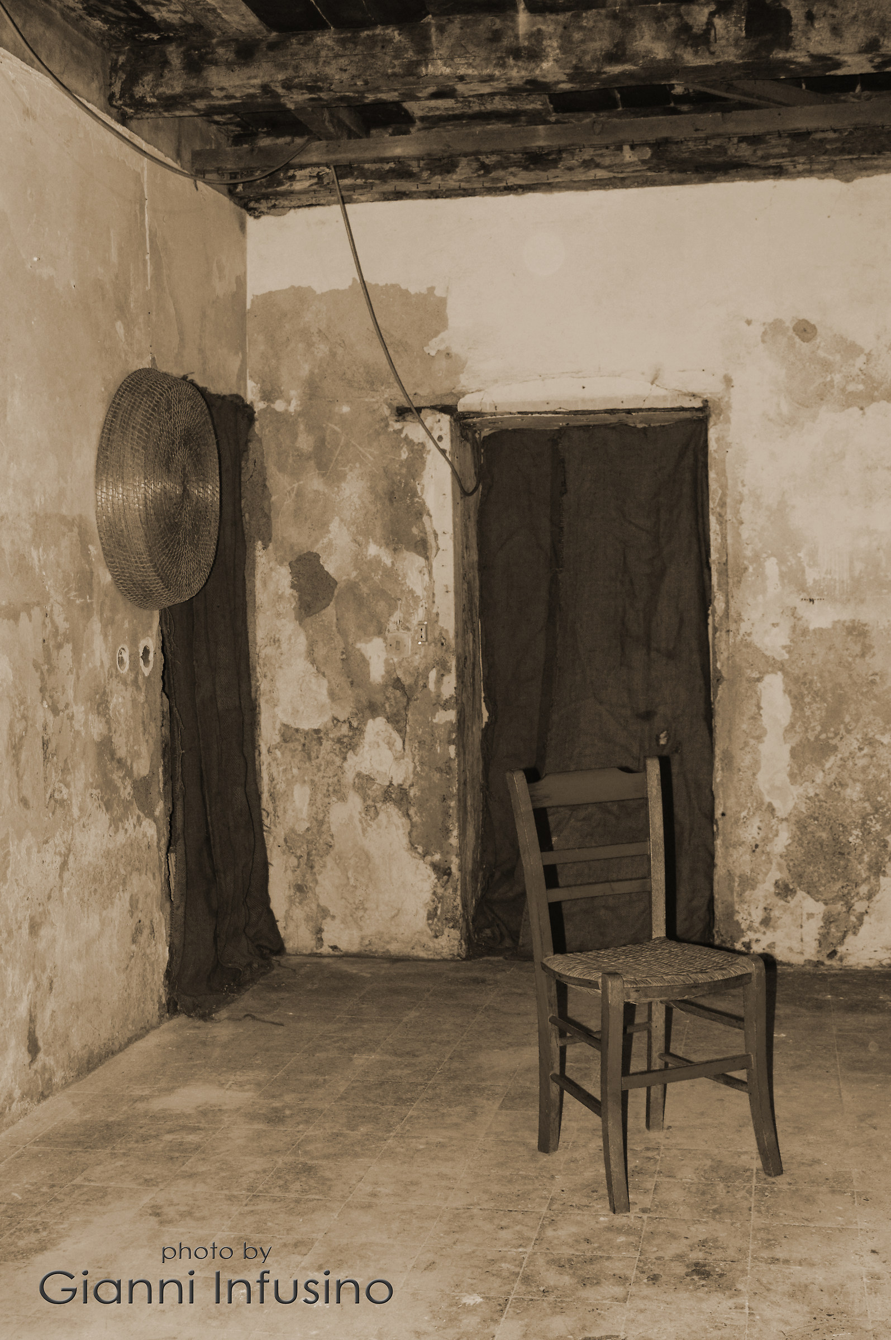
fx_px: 1618
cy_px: 670
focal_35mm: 44
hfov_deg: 30.8
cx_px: 446
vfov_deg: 45.0
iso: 800
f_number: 8
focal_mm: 29
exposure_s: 1/60
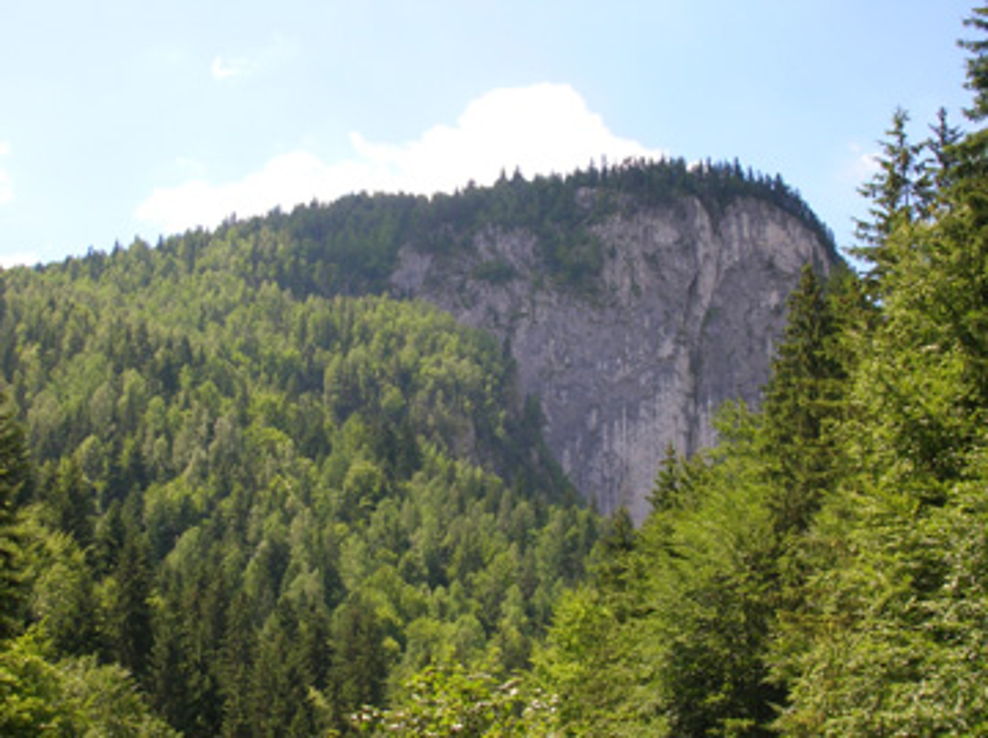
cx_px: 494
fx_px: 1653
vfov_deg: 25.2
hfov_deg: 33.3
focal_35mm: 58
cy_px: 369
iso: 50
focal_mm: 9.7
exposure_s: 1/123
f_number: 5.9
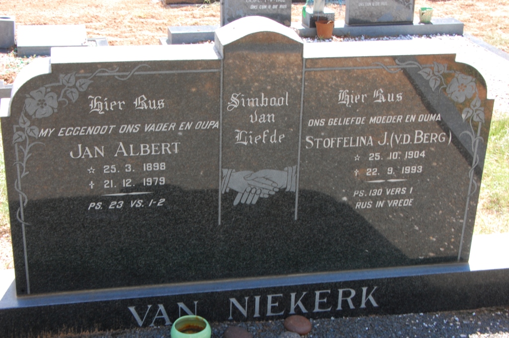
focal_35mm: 63
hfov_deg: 31.9
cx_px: 254
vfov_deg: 21.5
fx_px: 890
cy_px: 169
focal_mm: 42
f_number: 18
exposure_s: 1/30
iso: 450
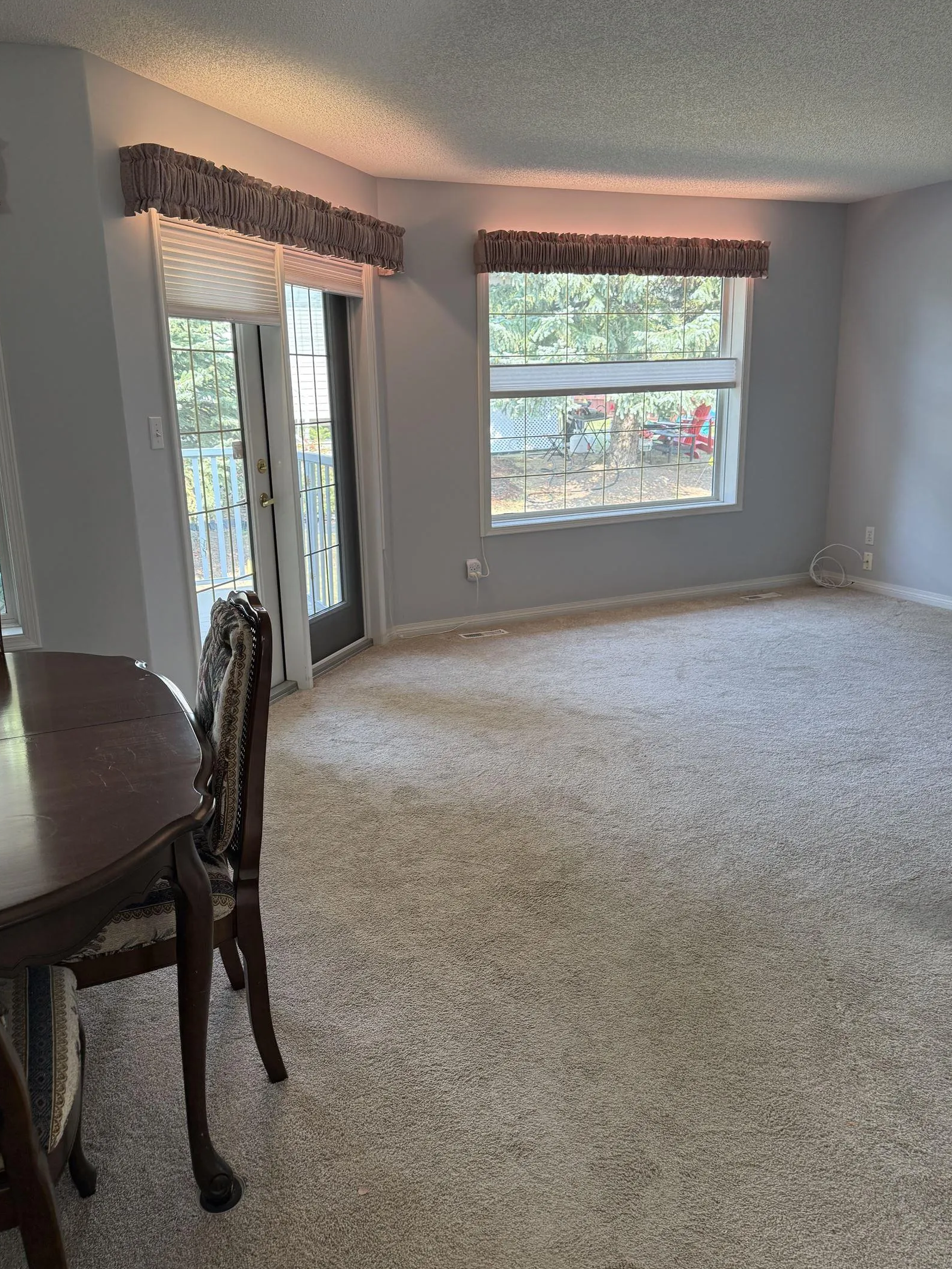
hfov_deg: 53.0
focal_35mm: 26
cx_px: 440
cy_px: 623
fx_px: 953
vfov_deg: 67.3
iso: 125
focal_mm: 6.76
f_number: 1.78
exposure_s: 1/129
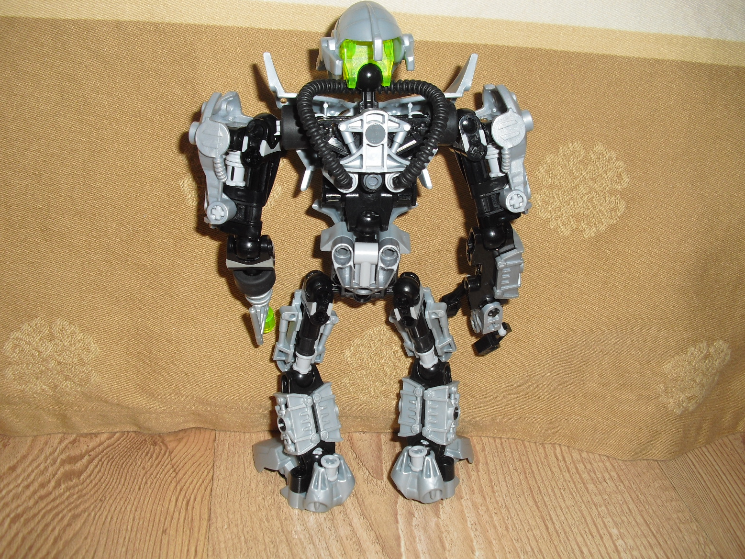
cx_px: 365
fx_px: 796
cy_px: 277
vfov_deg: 38.7
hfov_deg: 50.1
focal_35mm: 37
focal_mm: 6.3
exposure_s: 1/60
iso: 100
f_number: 3.1
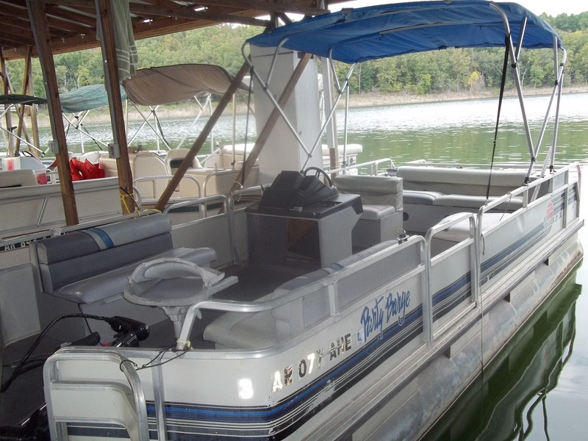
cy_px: 220
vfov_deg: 44.2
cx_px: 294
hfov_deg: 56.8
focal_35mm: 32
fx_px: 544
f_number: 2.9
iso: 160
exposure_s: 1/60
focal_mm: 5.7
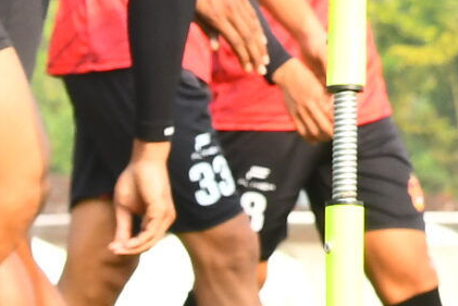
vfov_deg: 2.1
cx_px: 946
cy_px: -374
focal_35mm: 638
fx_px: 8119
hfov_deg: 3.2
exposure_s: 1/500
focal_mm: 70
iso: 500
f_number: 7.1
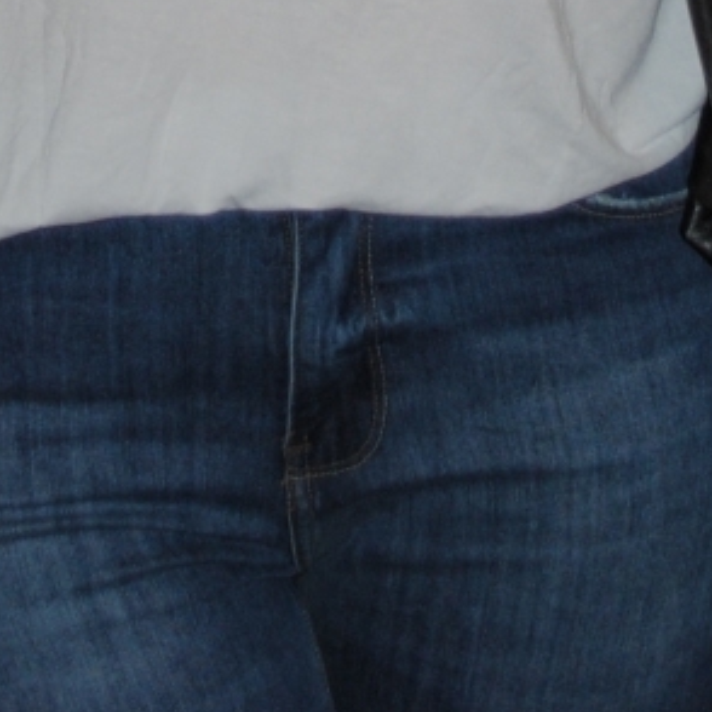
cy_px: -833
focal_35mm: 202
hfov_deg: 8.7
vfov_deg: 8.1
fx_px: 4701
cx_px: 269
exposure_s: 1/60
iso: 200
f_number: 4
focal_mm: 24
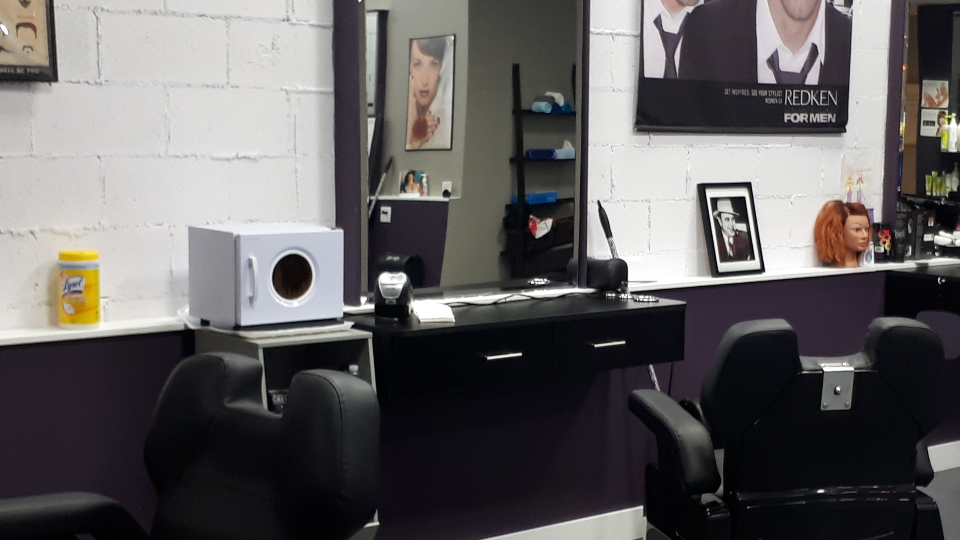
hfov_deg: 33.7
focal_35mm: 62
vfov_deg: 19.4
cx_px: 578
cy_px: 282
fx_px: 1578
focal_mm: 3.6
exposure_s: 1/33
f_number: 1.9
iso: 100
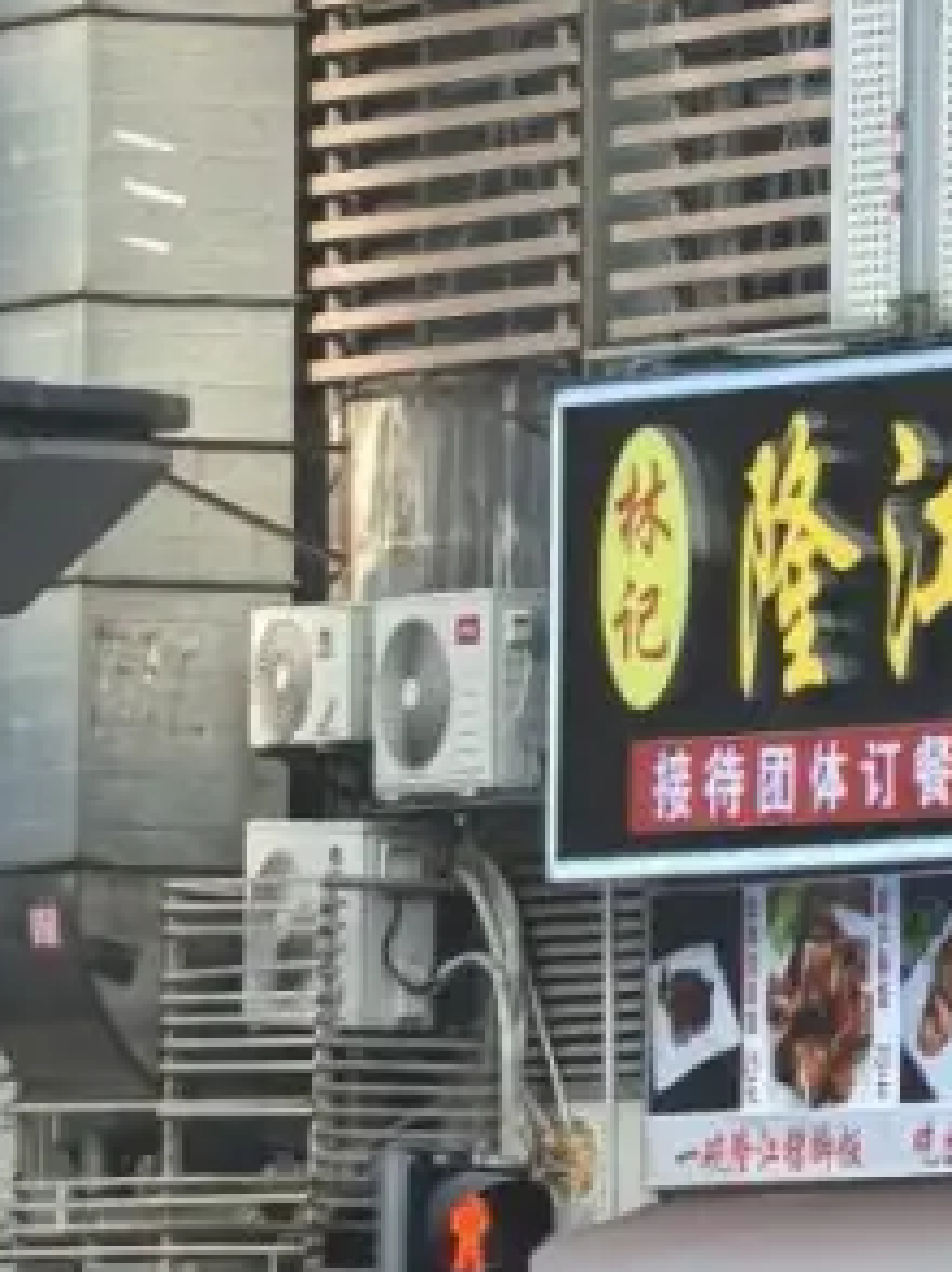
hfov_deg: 3.2
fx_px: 17113
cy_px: 324
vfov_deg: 4.3
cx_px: 2302
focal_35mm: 466
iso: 64
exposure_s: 1/1479
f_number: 2.1
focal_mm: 15
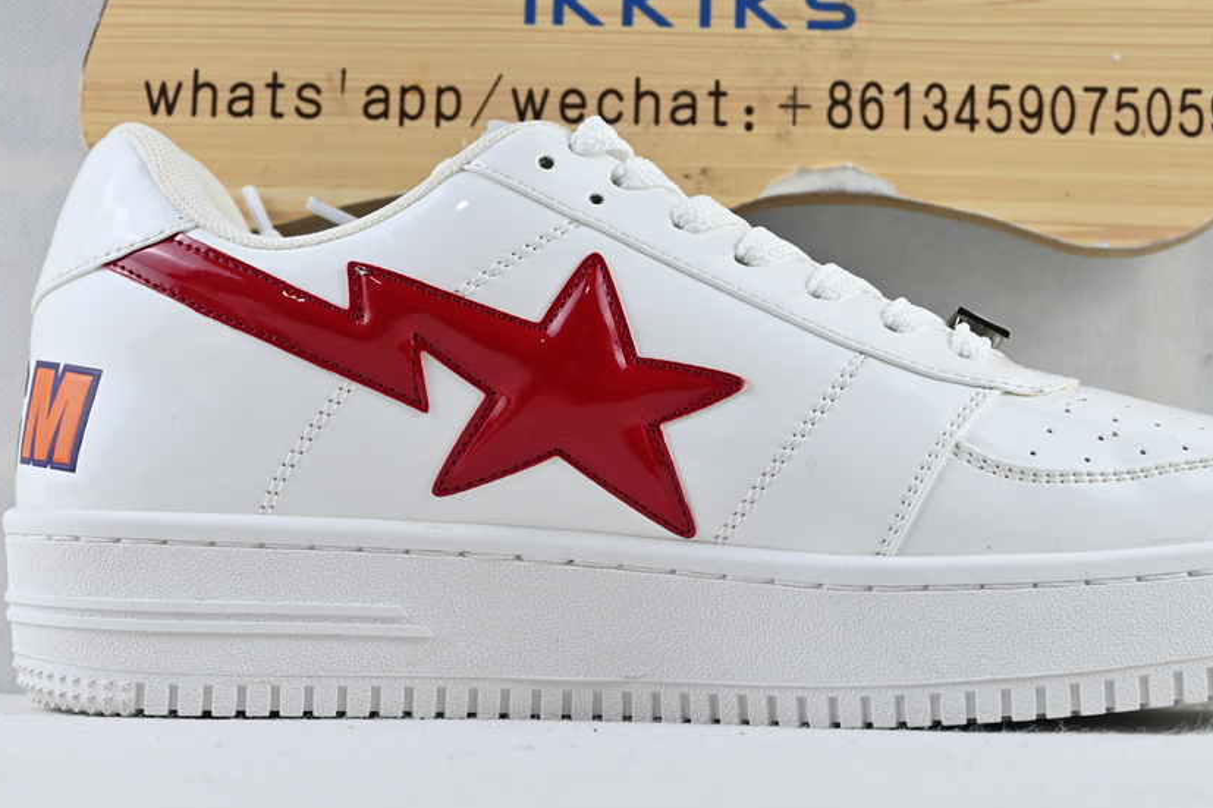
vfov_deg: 18.4
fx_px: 2493
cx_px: 723
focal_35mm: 74
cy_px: 396
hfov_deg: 27.3
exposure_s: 1/50
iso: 100
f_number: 5
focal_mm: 34
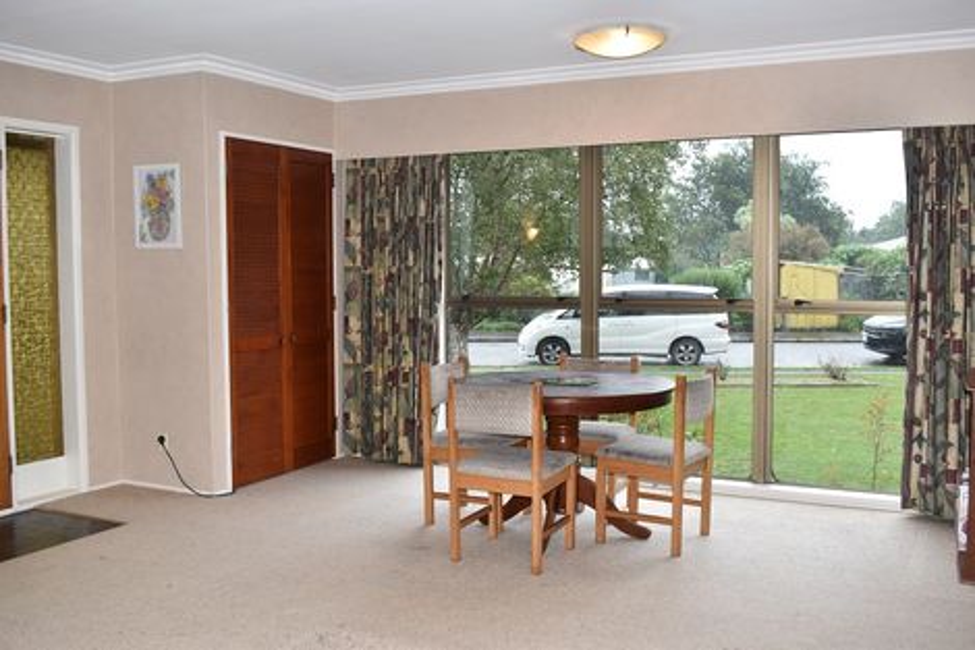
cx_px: 488
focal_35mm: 34
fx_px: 934
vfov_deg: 38.3
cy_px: 325
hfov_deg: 55.1
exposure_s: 1/125
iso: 450
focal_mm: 23
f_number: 5.6
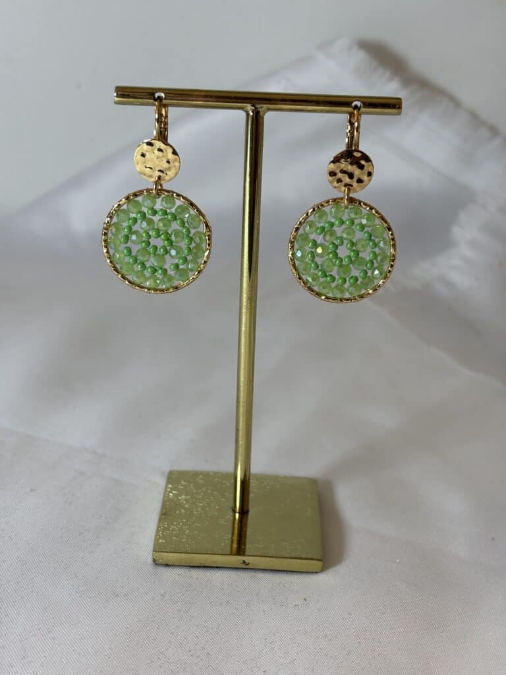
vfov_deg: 36.8
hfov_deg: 28.0
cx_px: 253
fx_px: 1013
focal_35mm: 52
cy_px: 338
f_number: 1.6
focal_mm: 5.96
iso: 25
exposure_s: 1/101
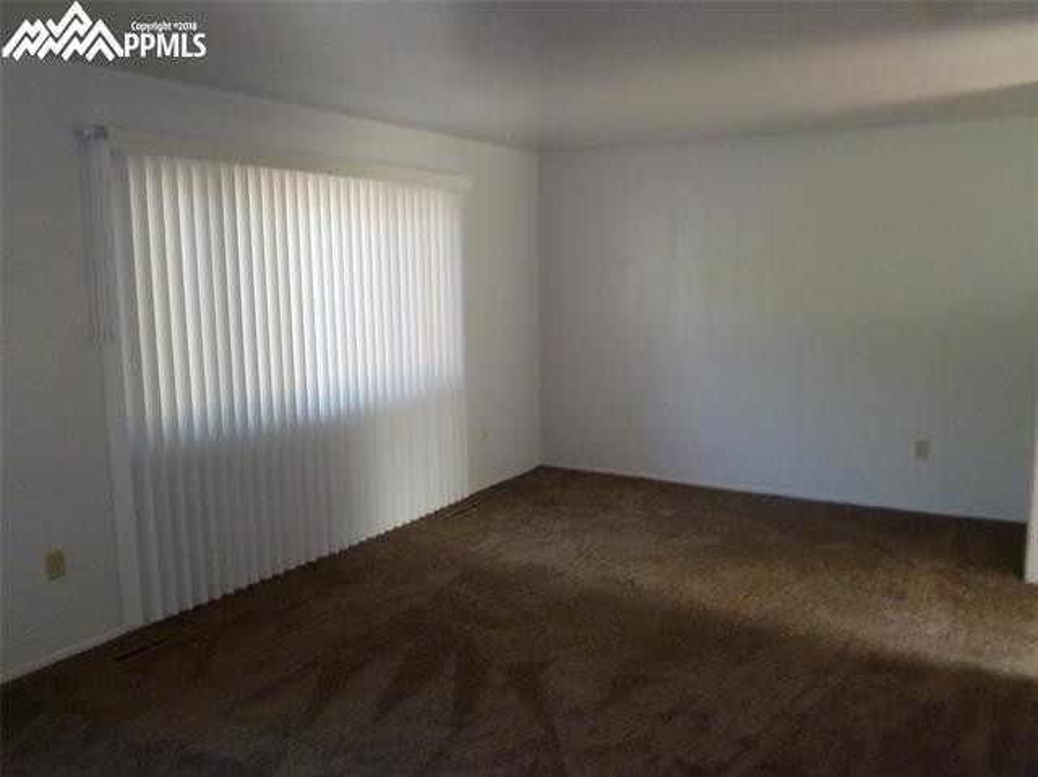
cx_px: 519
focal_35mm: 28
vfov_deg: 49.7
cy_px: 388
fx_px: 839
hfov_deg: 63.5
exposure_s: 1/60
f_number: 3.3
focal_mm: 5
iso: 400
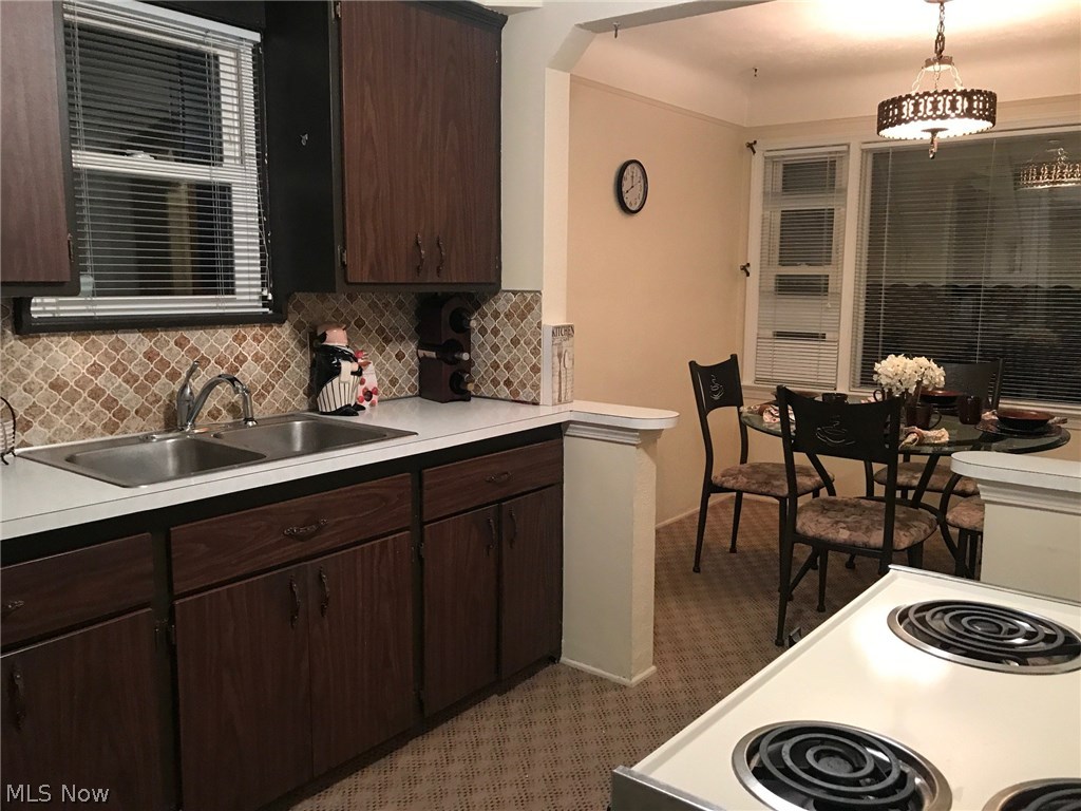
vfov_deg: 49.7
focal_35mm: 28
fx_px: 874
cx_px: 540
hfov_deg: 63.4
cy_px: 406
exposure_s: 1/13
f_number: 1.8
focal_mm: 3.99
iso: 100
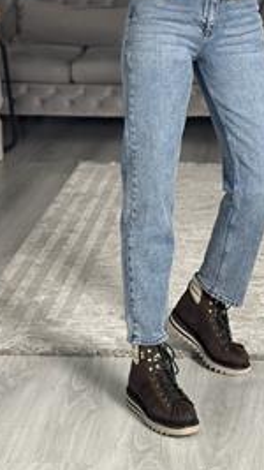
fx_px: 1233
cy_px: 63
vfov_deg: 21.2
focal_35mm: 99
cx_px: 181
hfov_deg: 12.2
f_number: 1.78
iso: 250
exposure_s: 1/100
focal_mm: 6.86
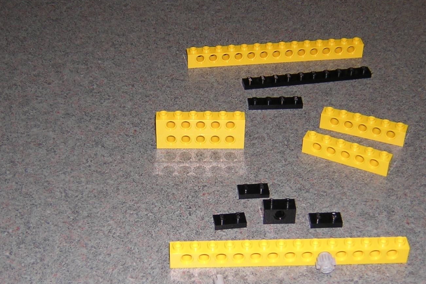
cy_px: 160
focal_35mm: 69
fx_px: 816
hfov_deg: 29.2
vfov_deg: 19.7
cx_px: 209
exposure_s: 1/60.1
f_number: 3.2
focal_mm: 7.1
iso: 100
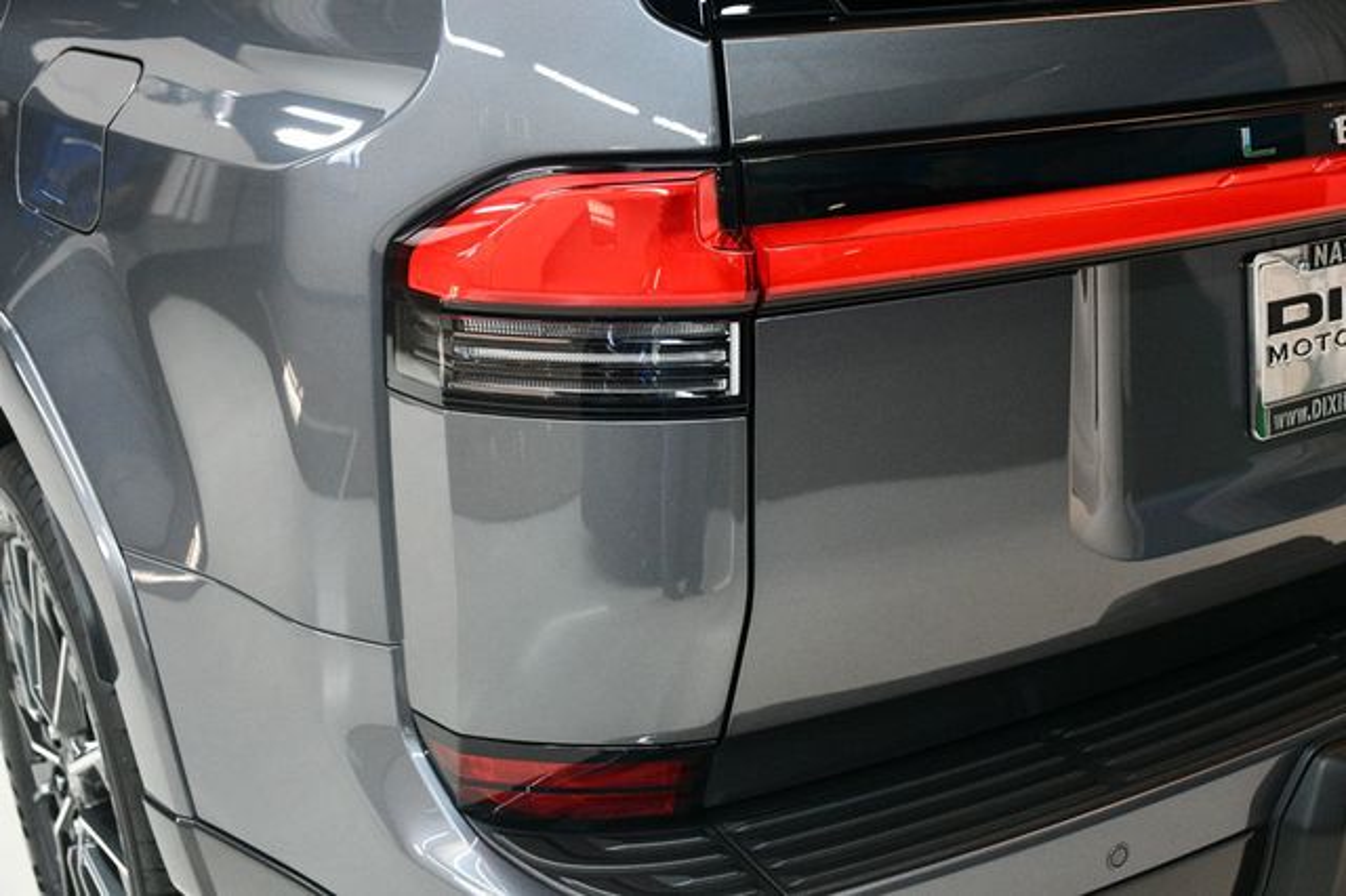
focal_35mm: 45
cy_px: 448
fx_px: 1682
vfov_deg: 29.8
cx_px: 673
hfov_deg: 43.6
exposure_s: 1/100
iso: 3200
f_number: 4
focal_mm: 30
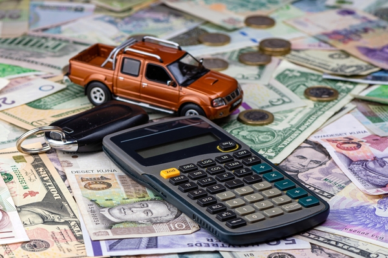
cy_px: 129
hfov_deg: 13.0
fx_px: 1697
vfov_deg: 8.7
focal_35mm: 158
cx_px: 194
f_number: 10
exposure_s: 1/10
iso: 50
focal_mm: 105
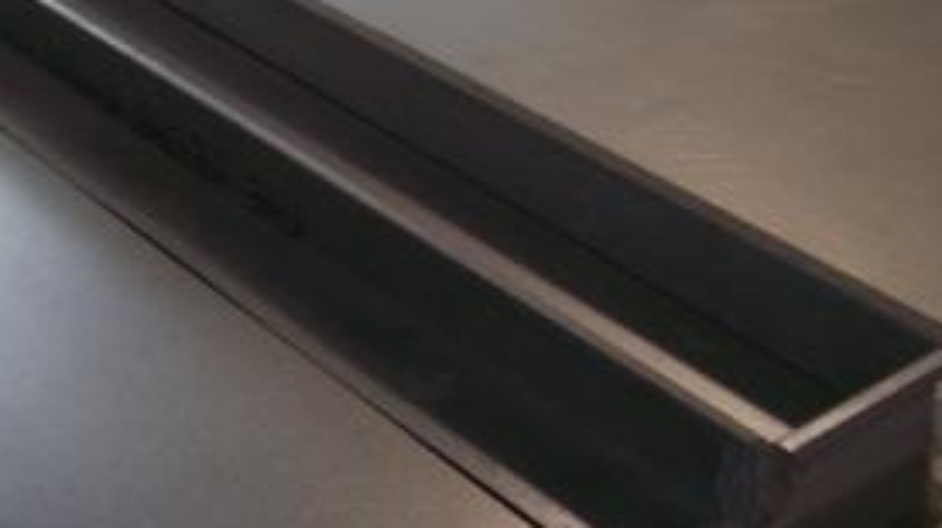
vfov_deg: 15.1
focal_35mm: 80
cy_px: 237
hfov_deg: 26.5
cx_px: 404
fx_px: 1996
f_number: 3.2
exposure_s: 1/60
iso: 80
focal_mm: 7.7
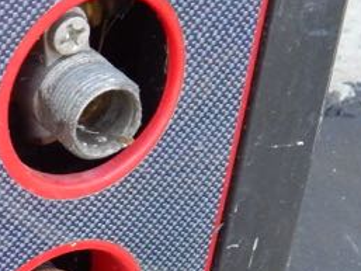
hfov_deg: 13.6
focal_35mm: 136
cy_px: 344
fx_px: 1419
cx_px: -198
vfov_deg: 10.7
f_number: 3.3
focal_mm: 6.1
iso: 400
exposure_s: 1/125
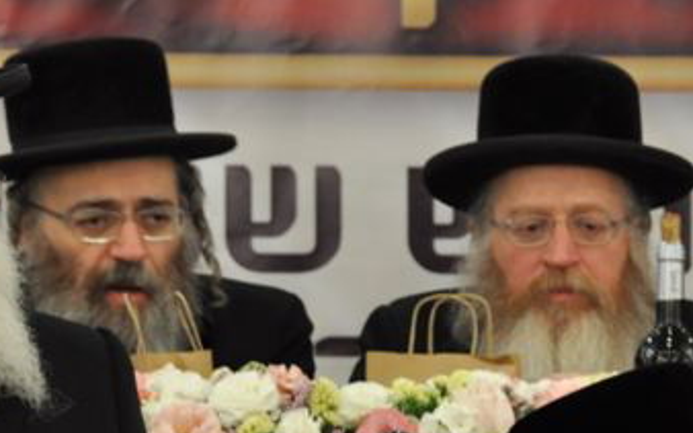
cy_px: 532
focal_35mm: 518
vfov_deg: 2.5
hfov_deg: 4.1
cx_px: 662
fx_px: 9780
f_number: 5.6
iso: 640
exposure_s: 1/40
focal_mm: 112
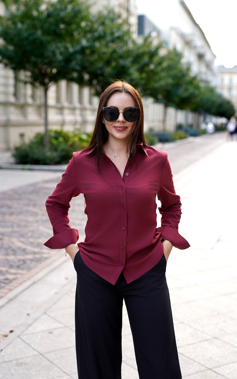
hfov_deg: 22.7
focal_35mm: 57
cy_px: 196
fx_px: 589
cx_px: 128
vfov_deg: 35.7
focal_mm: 50
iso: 500
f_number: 2.5
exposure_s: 1/250
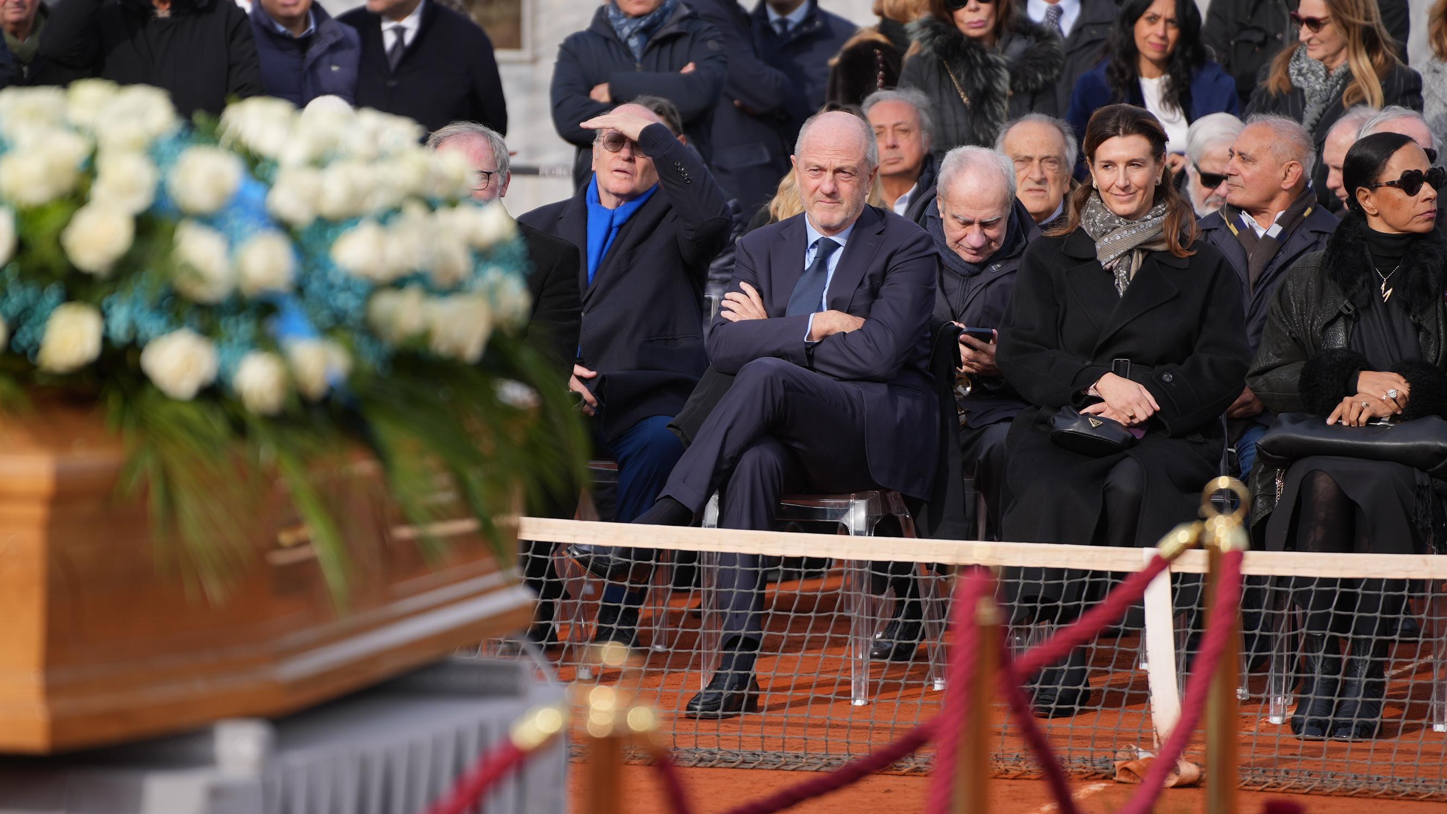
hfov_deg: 10.4
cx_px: 633
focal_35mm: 208
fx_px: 7981
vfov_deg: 5.8
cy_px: 423
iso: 100
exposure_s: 1/1250
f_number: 2.8
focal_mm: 150
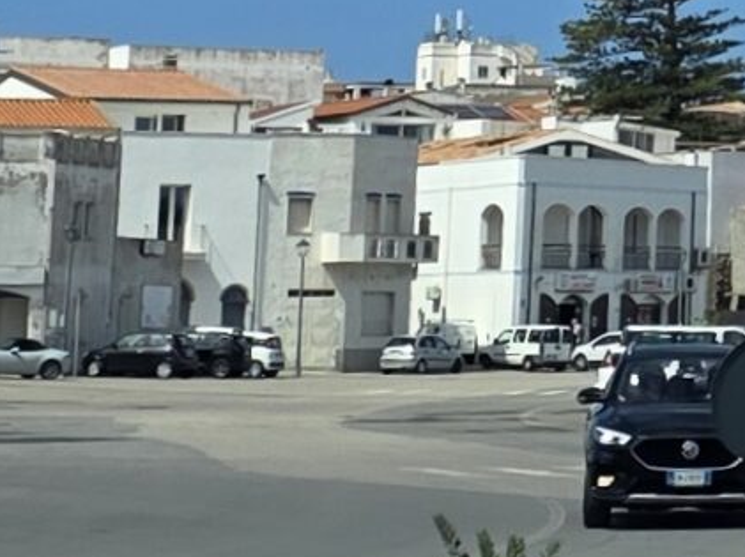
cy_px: 74
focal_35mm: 105
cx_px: 1352
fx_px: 2258
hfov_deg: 15.9
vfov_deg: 14.0
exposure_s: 1/10000
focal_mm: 6.3
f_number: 1.7
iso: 80
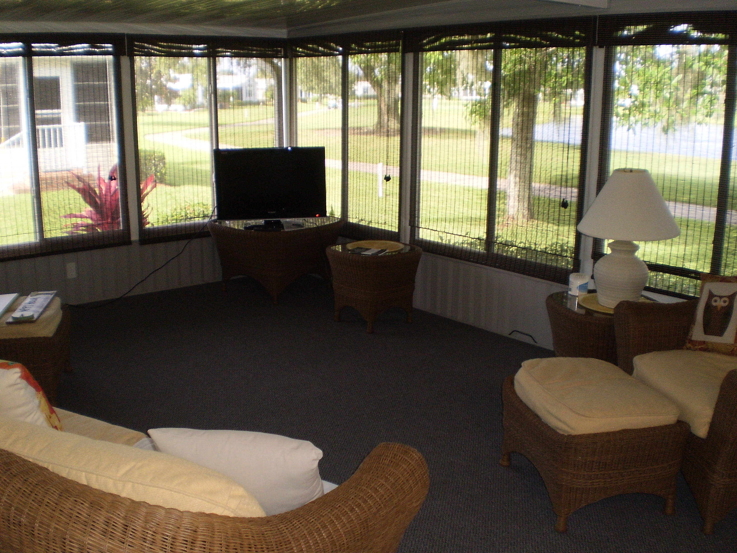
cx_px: 368
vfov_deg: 39.7
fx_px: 766
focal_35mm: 36
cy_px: 276
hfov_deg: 51.4
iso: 125
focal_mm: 6.3
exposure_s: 1/30
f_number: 3.1
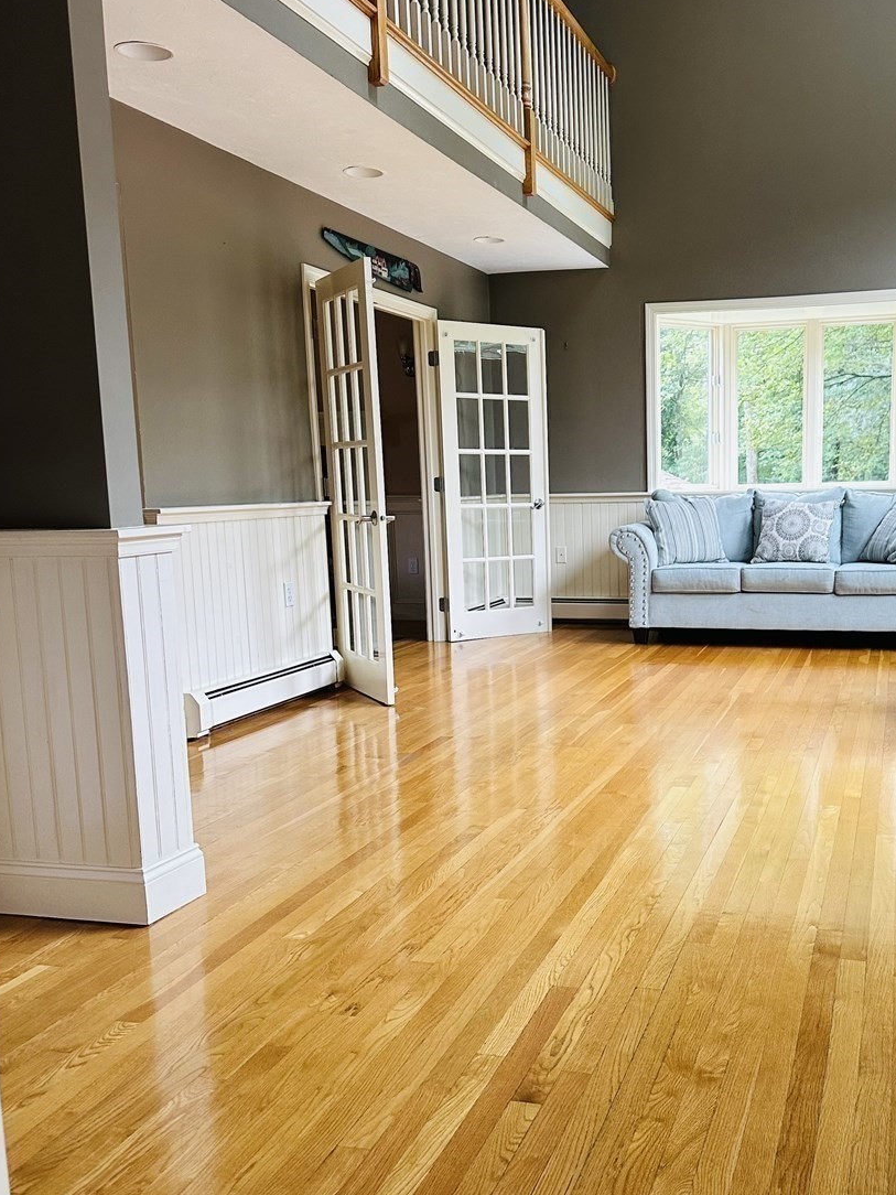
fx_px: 1173
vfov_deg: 53.9
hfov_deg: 41.1
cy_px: 657
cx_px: 622
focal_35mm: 34
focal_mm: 6.86
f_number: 1.78
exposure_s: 1/120
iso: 200
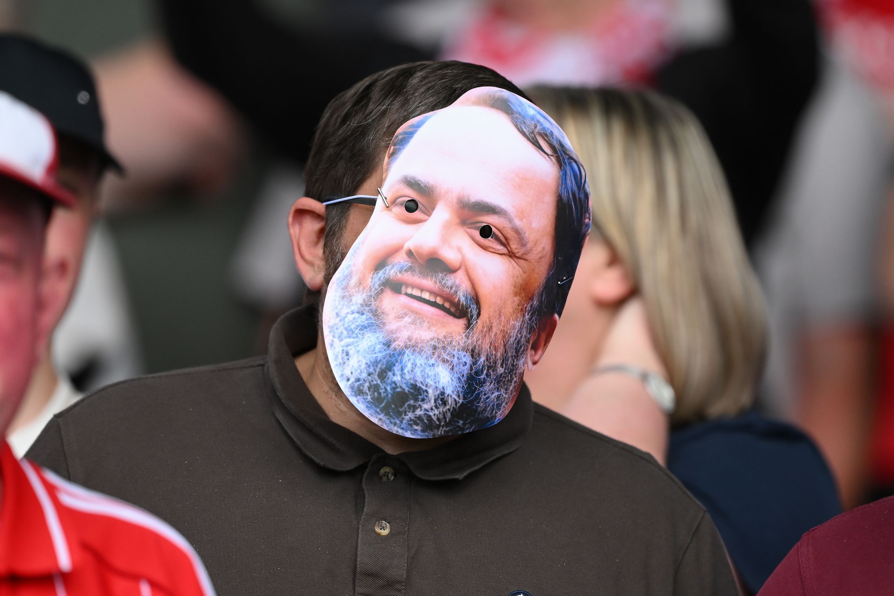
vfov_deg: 3.4
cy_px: 298
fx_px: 9933
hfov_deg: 5.2
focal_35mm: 400
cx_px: 447
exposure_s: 1/3200
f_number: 3.5
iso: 800
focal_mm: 400
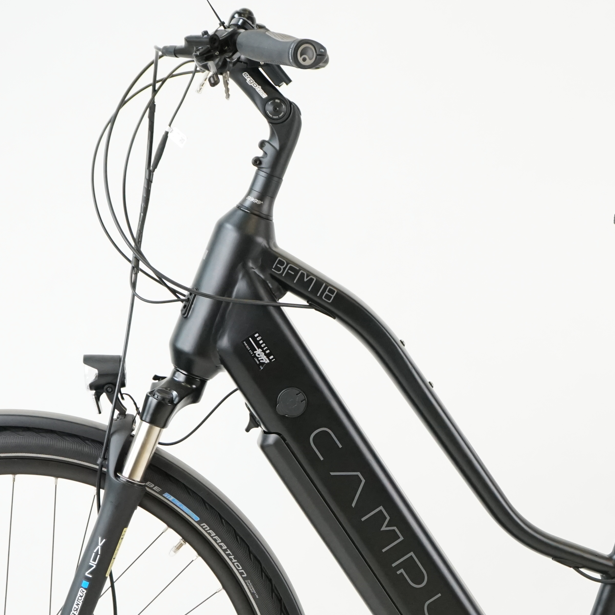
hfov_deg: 13.7
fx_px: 2553
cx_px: 475
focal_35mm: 127
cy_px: 484
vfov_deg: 13.7
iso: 2000
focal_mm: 60
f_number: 5.6
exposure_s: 1/200
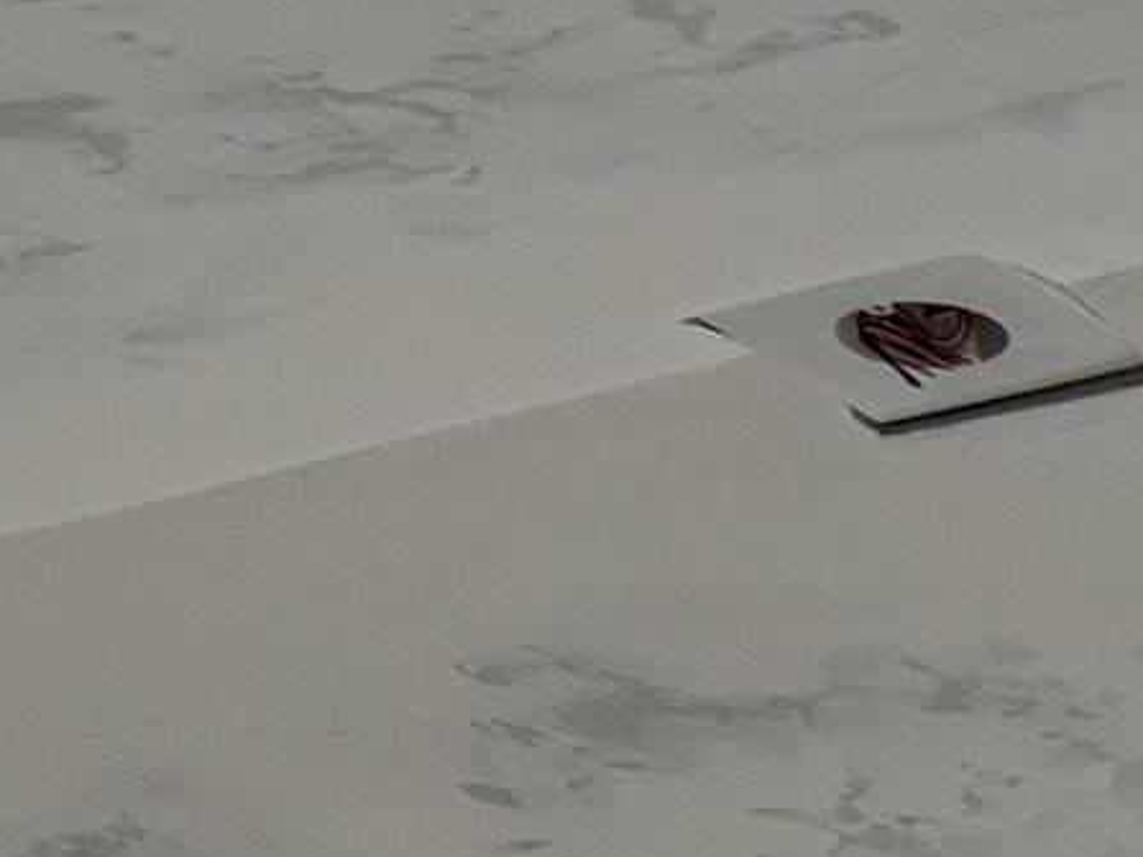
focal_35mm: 165
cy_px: 2691
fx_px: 5447
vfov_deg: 7.7
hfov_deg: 11.4
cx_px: 1862
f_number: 1.78
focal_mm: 6.86
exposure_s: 1/572
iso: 80
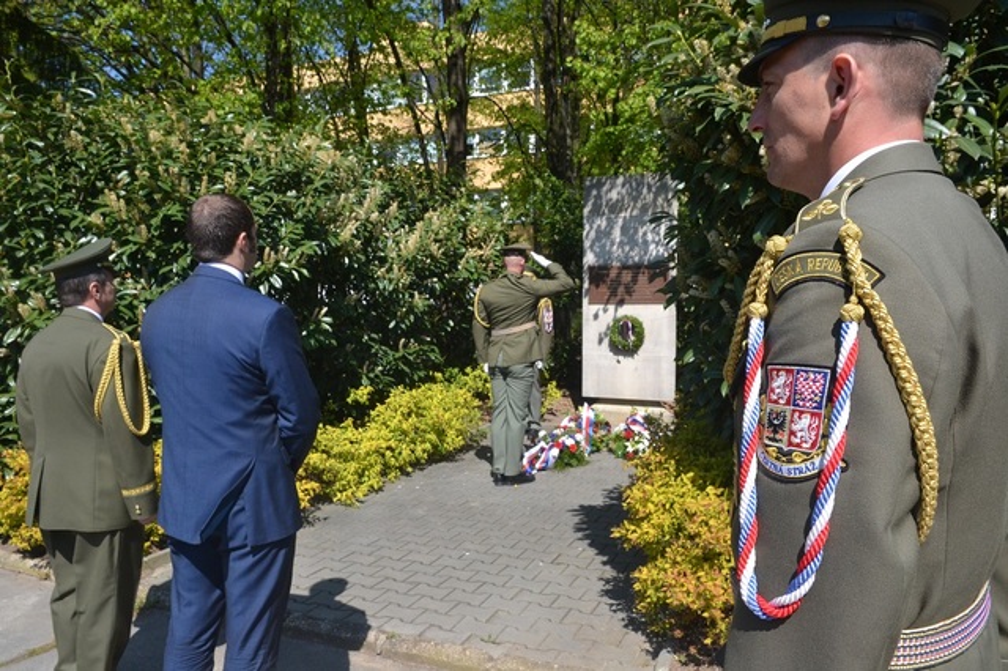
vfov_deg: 50.4
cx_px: 504
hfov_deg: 70.5
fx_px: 714
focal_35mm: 26
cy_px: 336
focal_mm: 17
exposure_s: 1/640
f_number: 13
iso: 800
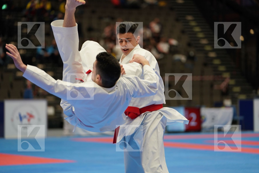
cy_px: 87
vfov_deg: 10.0
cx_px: 129
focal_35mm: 137
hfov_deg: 15.0
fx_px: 985
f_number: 2.8
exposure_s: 1/500
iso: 1000
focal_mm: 136
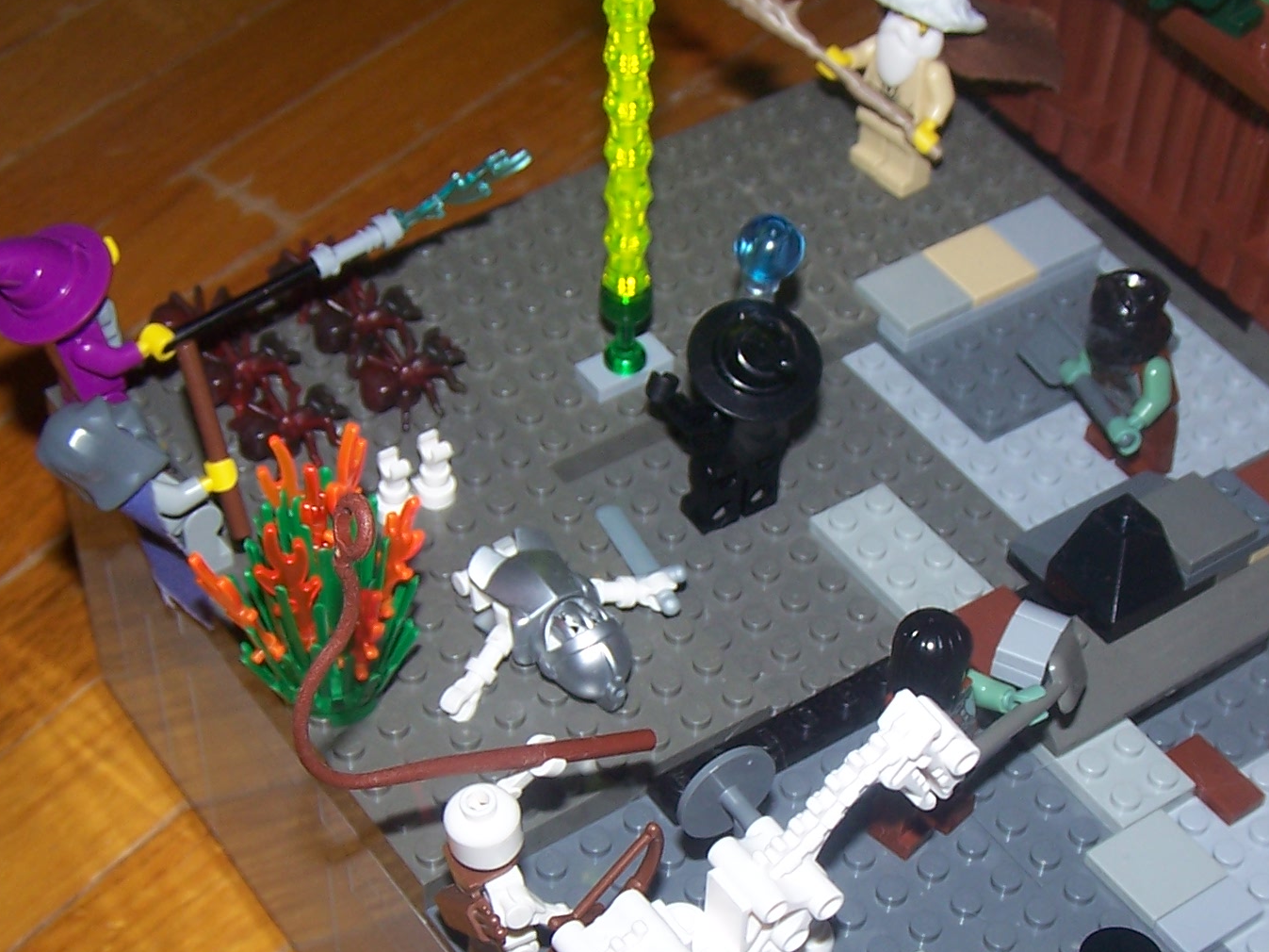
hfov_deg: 29.8
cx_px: 755
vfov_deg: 22.4
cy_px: 691
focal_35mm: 65
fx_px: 2383
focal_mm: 6.3
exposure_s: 1/60
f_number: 2.8
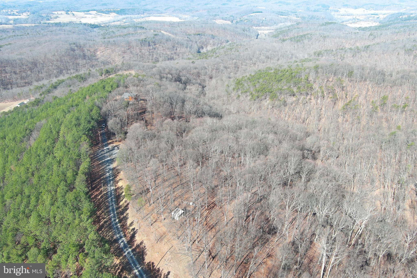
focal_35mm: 29
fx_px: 336
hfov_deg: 63.7
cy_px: 139
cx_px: 208
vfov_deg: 45.0
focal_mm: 10.57
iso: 100
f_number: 2.8
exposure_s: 1/368
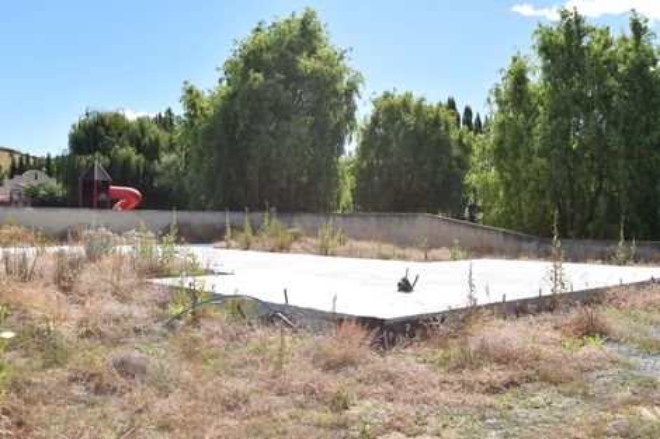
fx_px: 660
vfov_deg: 36.8
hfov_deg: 53.1
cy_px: 220
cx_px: 330
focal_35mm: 36
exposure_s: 1/400
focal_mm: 24
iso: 200
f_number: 10
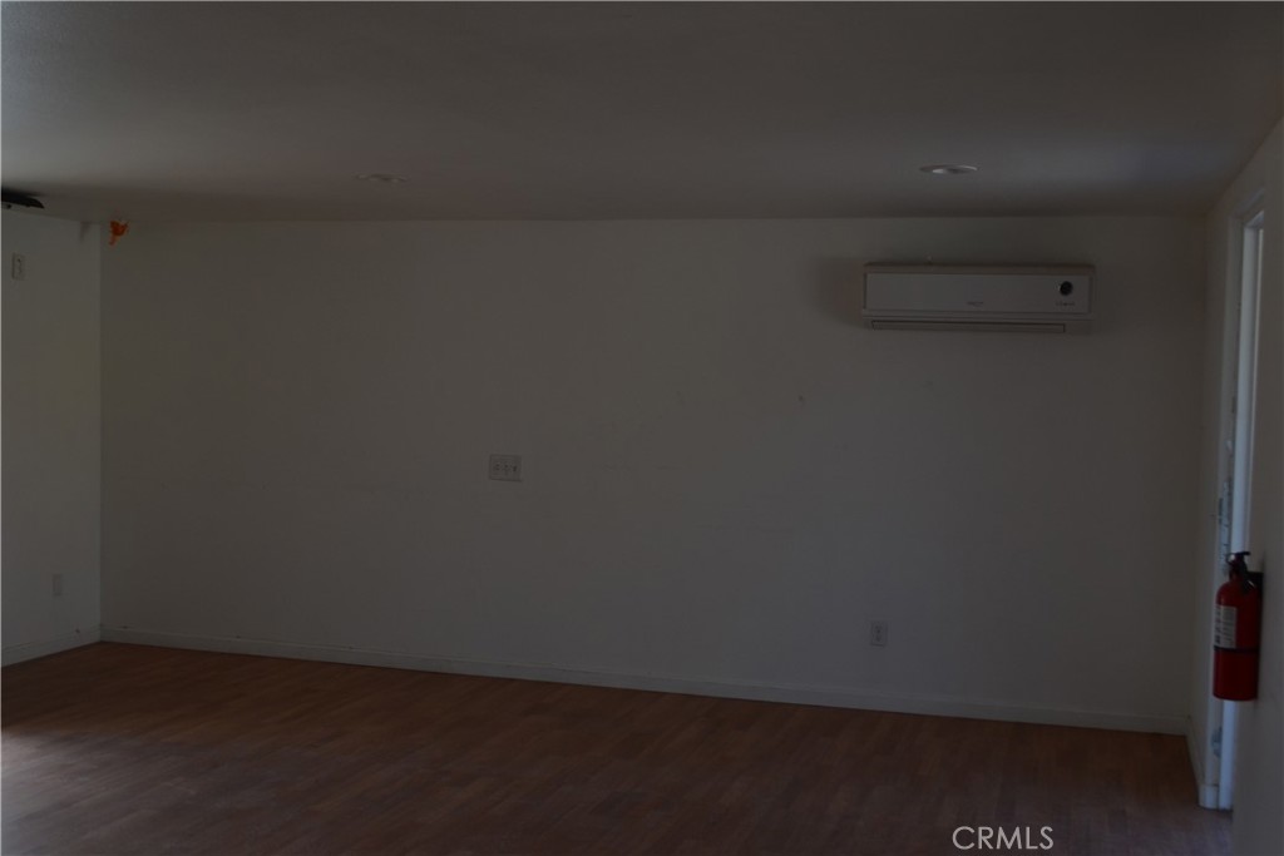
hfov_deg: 49.5
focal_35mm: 39
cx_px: 642
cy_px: 428
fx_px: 1391
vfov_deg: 34.2
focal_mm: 26
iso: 125
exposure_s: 1/125
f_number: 5.6
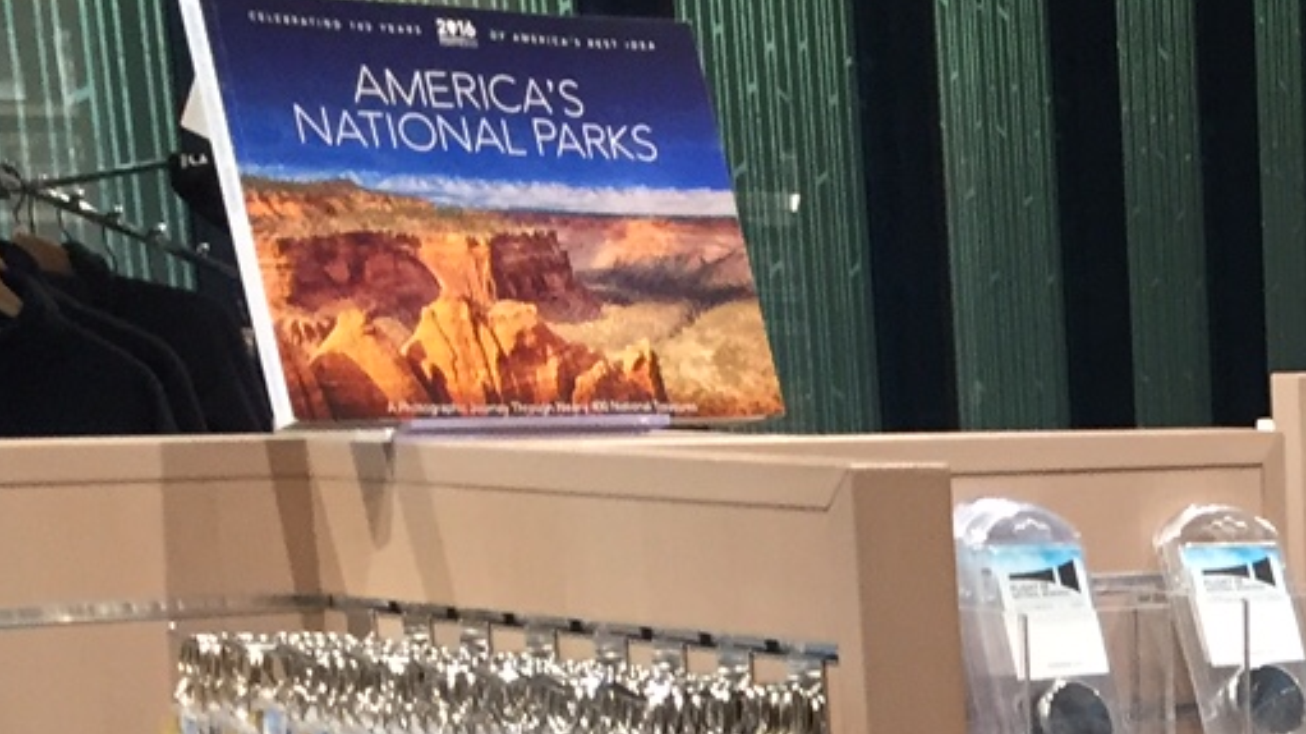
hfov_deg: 19.6
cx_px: 1654
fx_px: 3496
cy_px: 1368
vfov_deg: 11.1
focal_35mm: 101
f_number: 2.2
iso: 125
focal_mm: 4.15
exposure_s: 1/30
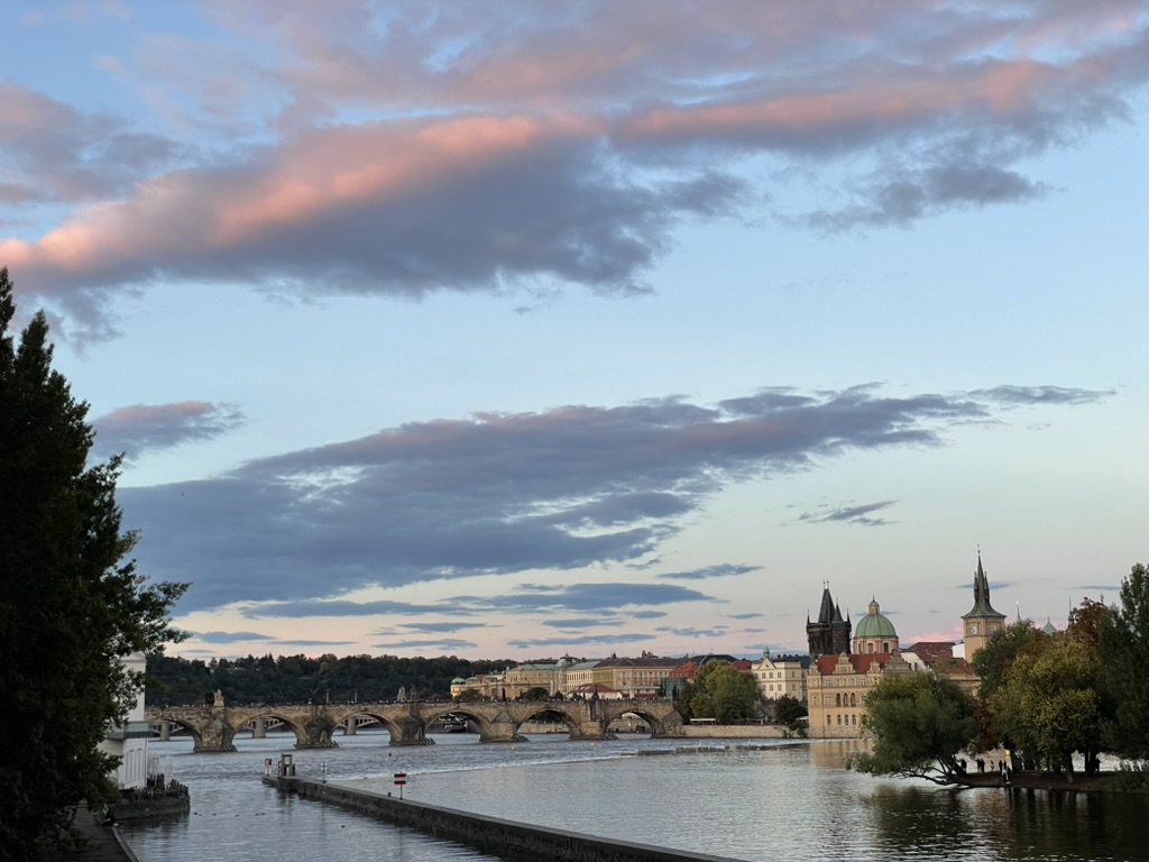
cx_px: 574
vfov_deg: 28.0
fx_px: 1726
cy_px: 431
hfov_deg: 36.8
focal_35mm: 52
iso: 32
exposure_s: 1/99
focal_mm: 6
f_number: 2
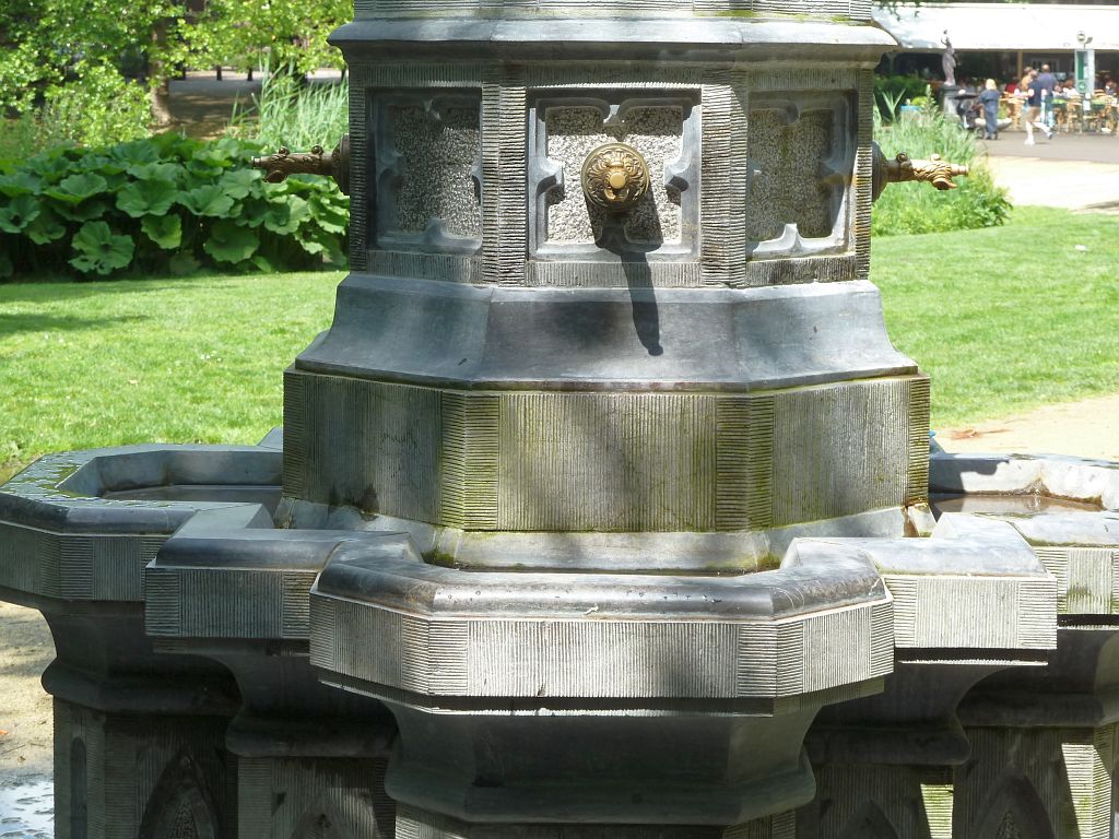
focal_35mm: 83
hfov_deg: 23.6
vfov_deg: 17.8
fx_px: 2683
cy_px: 420
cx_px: 560
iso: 80
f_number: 4.2
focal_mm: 13.7
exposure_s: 1/125
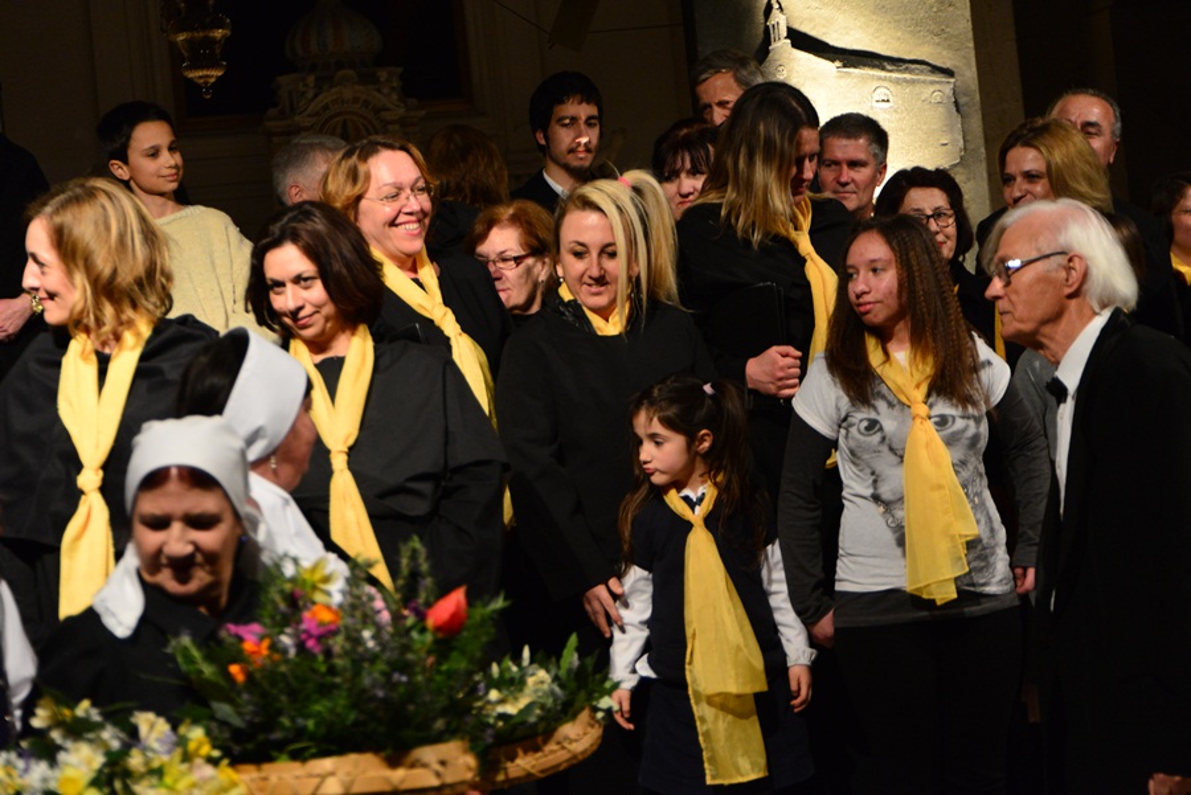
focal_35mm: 78
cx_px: 596
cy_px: 398
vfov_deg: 17.5
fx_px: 2582
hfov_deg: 26.0
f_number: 5.3
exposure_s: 1/125
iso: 2500
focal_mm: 78
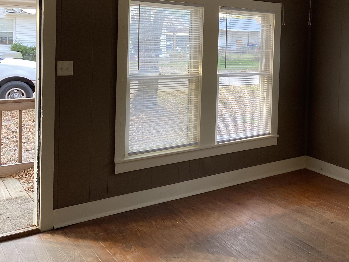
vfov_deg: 35.1
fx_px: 403
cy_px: 61
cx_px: 256
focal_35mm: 40
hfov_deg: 45.4
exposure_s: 1/60
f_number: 1.8
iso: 100
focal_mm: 4.25
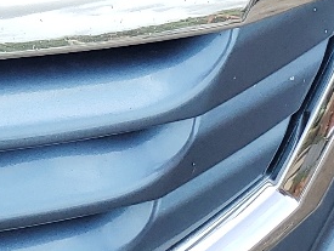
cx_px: -364
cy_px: -394
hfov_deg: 11.6
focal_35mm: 151
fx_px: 1459
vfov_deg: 8.7
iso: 50
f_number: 1.5
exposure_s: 1/1429
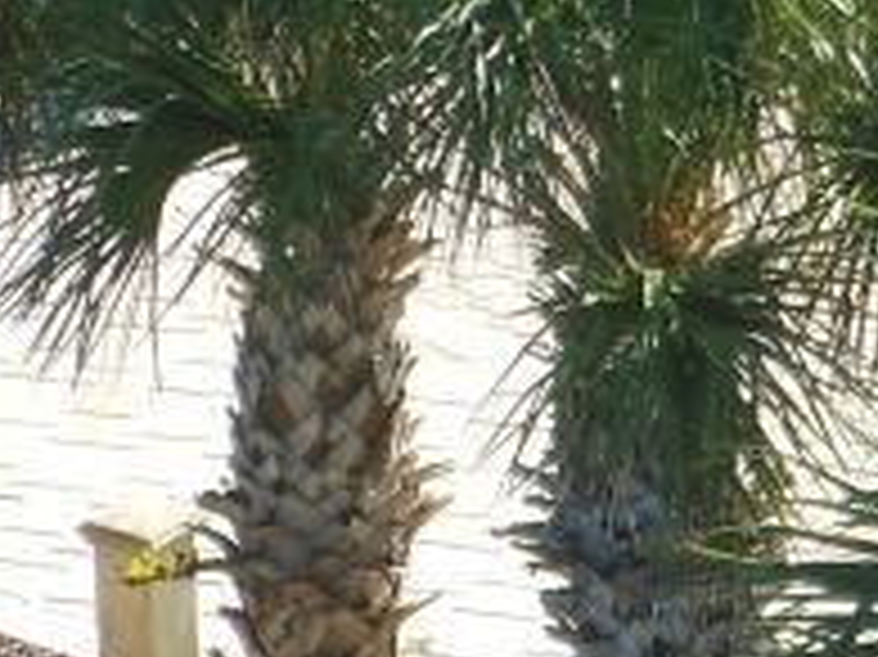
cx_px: 1788
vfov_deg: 2.5
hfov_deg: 3.4
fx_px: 14753
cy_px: -842
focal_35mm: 582
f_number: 4.8
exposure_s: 1/160
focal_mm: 19.7
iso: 80
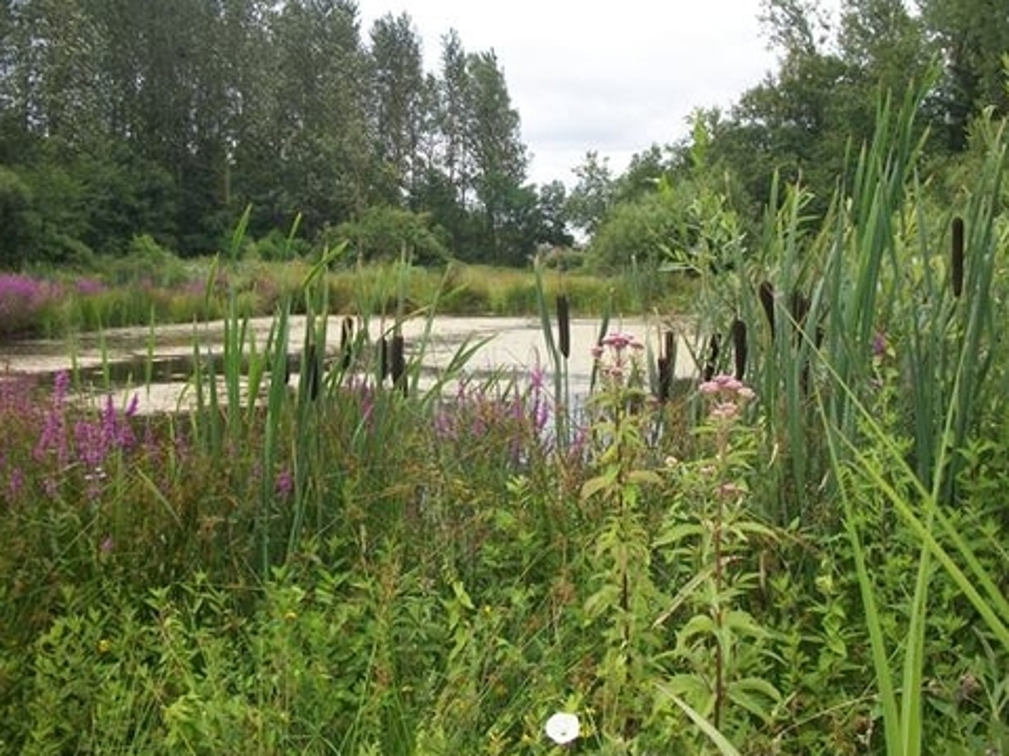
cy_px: 298
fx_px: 1166
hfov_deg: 46.8
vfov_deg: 35.8
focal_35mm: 40
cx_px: 490
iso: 80
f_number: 8.8
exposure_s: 1/50
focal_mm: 5.7
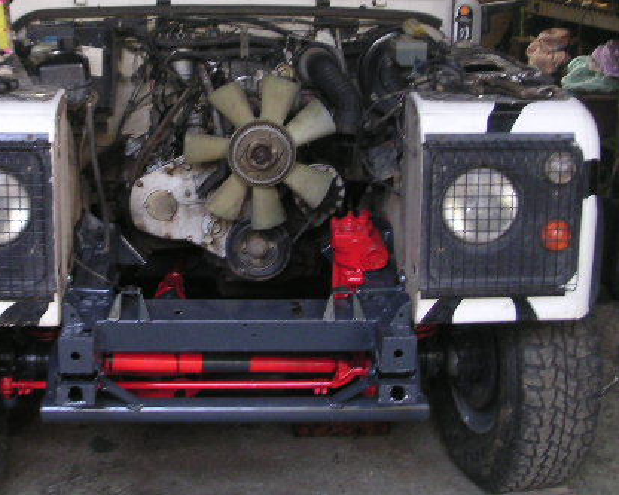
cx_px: 240
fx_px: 1044
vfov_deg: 26.4
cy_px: 140
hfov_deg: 32.9
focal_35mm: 57
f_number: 2.8
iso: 100
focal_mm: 5.9
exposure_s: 1/20
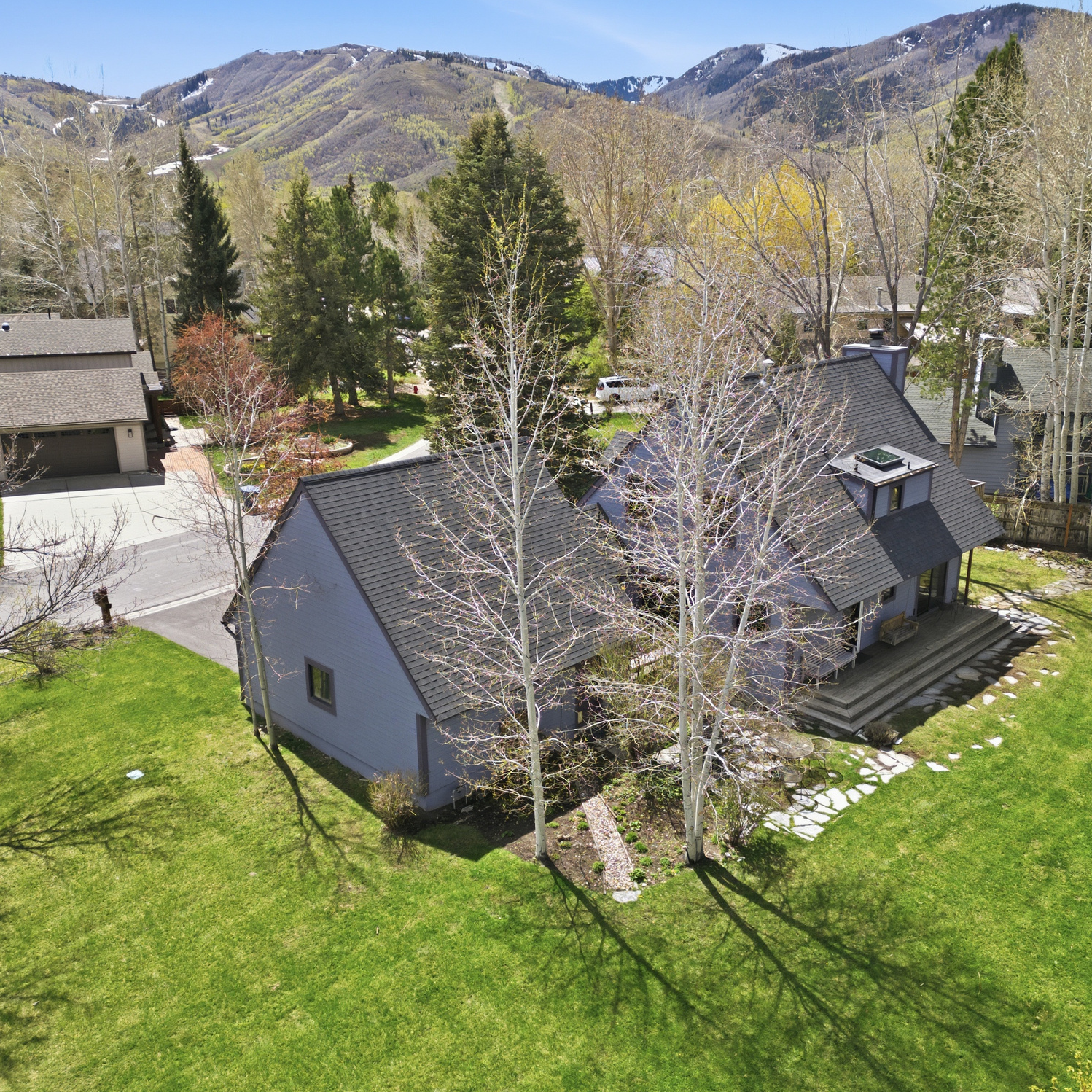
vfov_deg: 55.6
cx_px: 590
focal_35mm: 29
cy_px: 555
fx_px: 1035
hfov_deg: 55.6
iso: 200
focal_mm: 6.7
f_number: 1.7
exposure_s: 1/2500
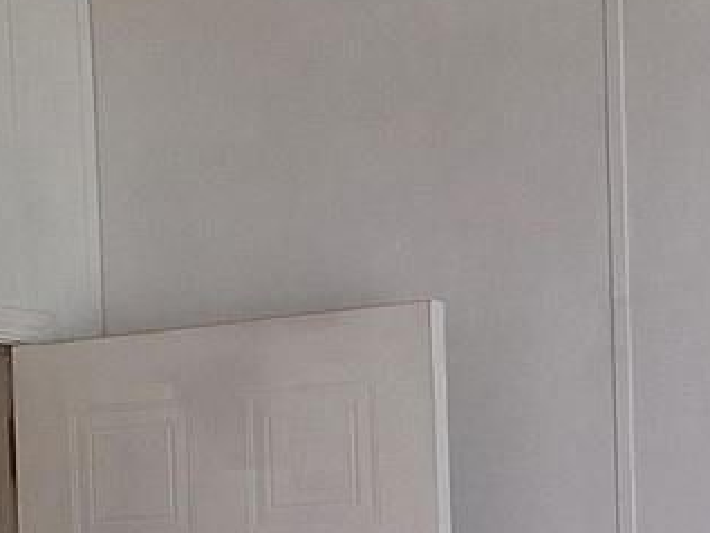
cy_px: 632
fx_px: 2380
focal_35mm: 116
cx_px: 701
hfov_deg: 16.6
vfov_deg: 12.5
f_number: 1.8
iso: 100
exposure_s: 1/40
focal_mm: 5.54
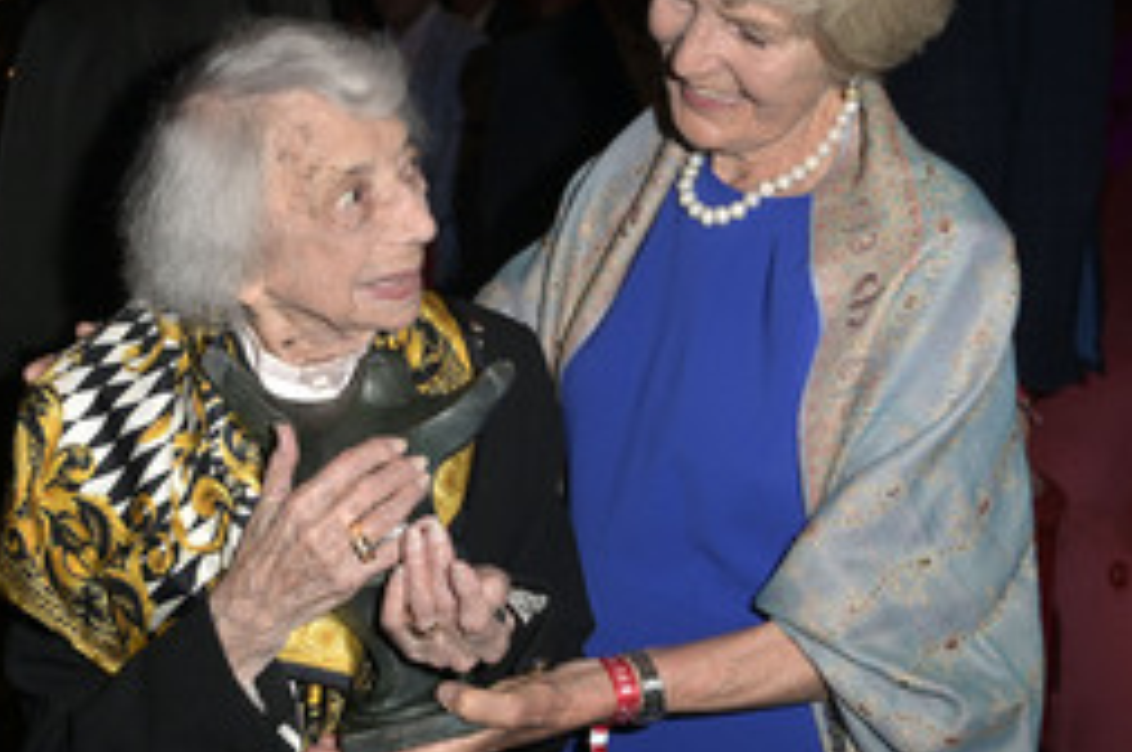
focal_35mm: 57
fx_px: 1790
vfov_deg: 23.7
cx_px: 512
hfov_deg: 35.1
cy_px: 291
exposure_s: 1/40
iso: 800
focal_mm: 32
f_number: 5.6
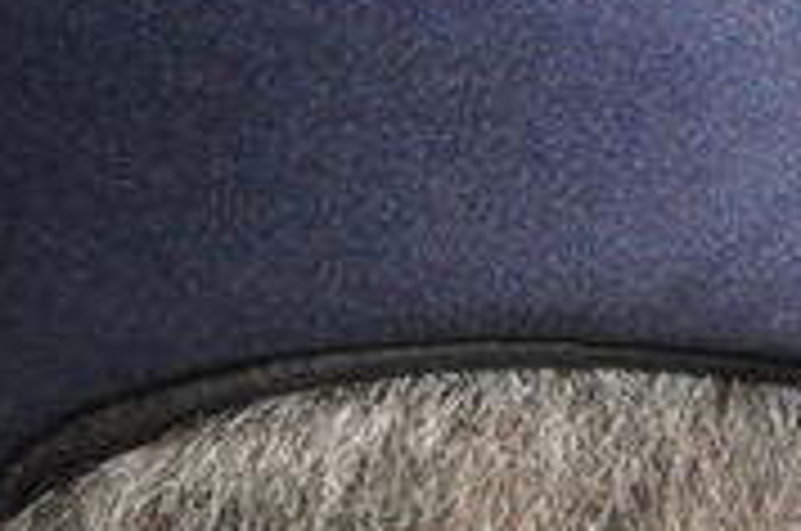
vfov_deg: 5.4
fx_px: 5242
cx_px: 2524
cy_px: 1703
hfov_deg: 7.5
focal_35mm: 236
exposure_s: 1/60
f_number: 11
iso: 1250
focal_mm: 20
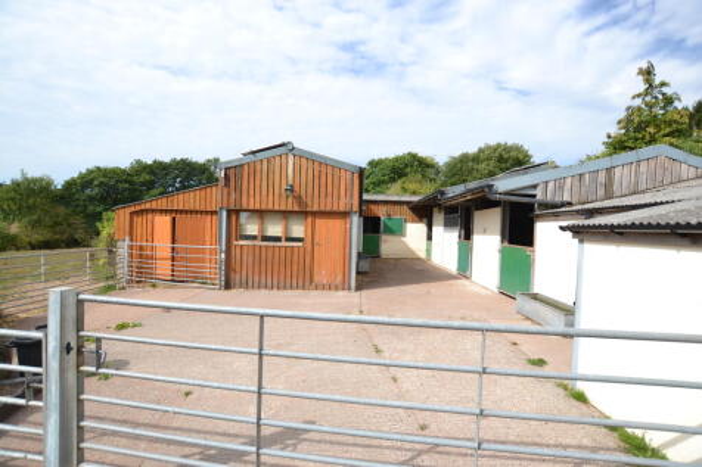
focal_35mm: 15
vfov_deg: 77.3
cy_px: 234
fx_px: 292
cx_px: 351
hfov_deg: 100.4
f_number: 4.5
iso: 200
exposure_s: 1/1000
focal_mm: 10
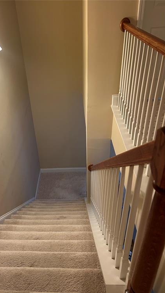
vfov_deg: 66.1
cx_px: 53
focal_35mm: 29
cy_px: 150
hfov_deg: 39.6
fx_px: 226
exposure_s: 1/60
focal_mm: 5.7
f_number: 1.5
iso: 160
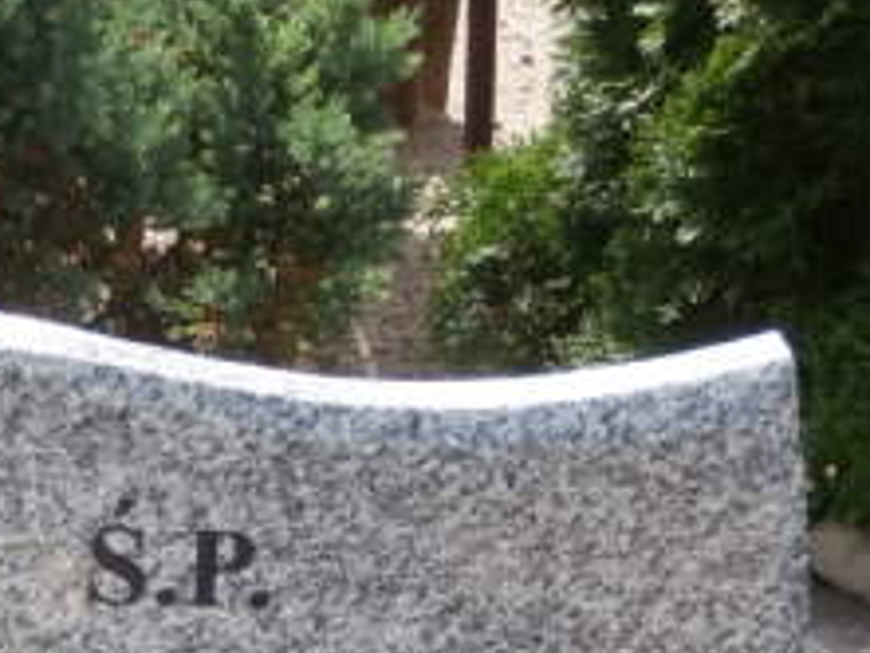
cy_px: 901
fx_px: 4149
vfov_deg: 8.8
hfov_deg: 11.8
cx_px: 4
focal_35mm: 165
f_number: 4.5
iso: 100
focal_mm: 10.11
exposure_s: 1/320
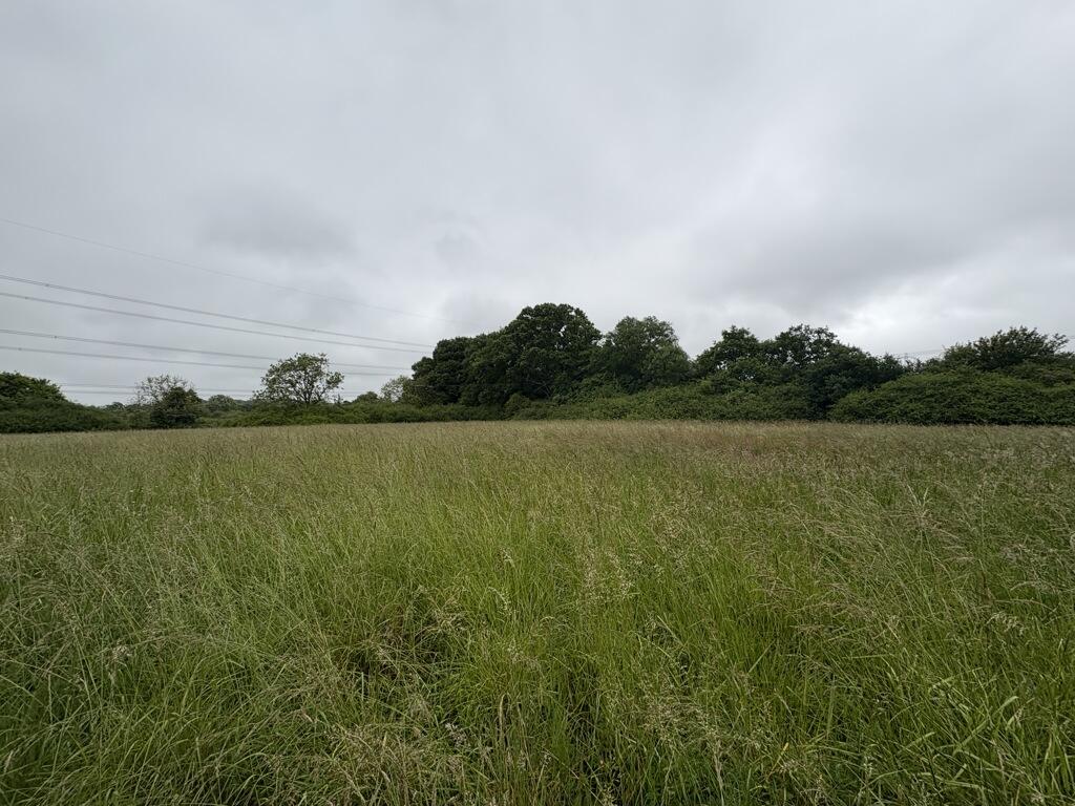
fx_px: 435
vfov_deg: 85.7
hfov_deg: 102.1
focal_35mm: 14
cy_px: 403
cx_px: 538
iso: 40
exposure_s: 1/610
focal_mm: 2.22
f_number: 2.2
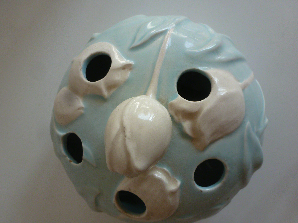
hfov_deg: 67.3
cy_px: 117
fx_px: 224
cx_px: 154
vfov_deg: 53.0
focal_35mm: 26
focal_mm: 4.3
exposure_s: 1/60
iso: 125
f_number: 3.3
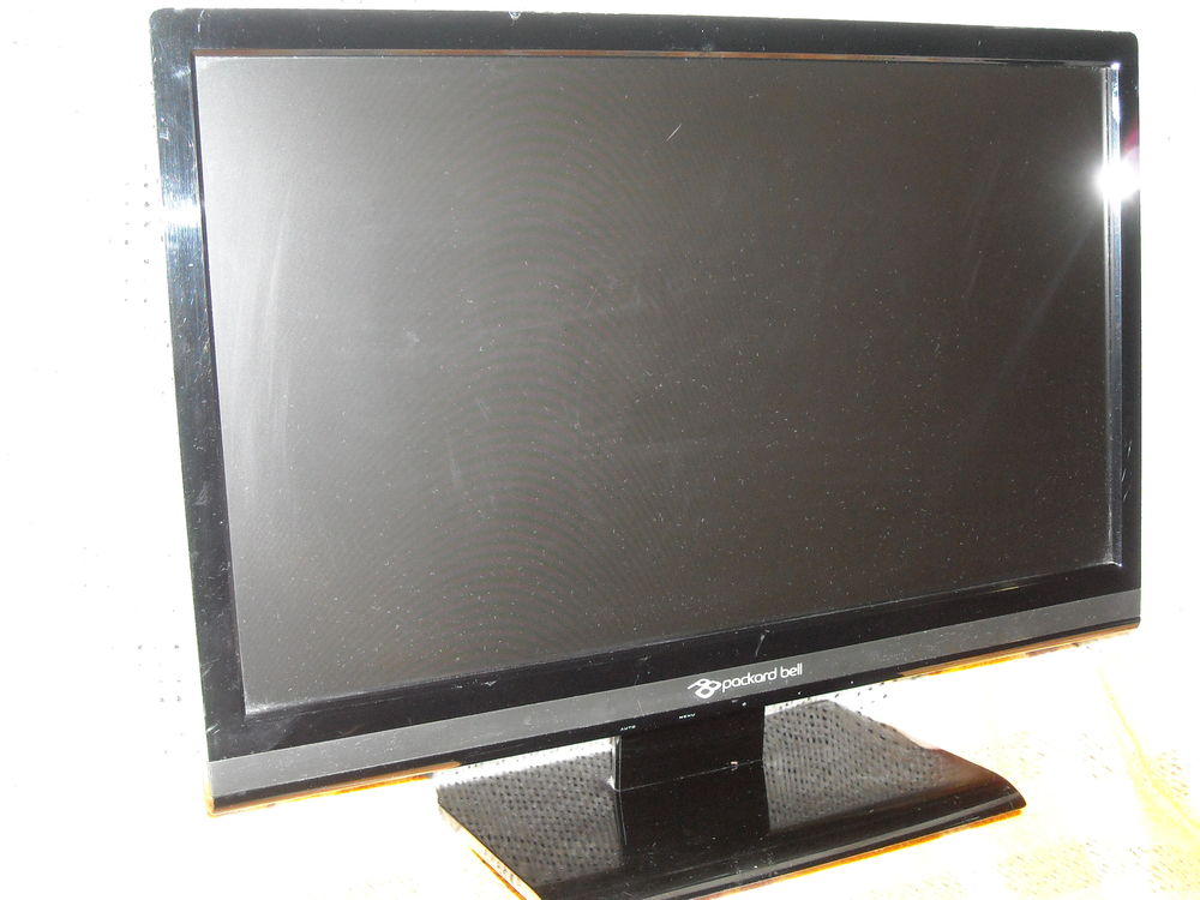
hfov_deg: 38.9
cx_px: 600
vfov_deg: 29.7
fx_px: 1699
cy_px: 450
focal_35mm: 49
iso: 400
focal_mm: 7.92
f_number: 3.2
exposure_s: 1/60
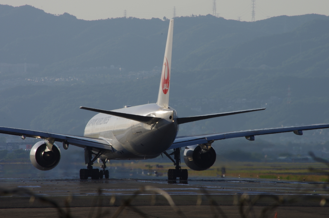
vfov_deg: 2.9
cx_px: 163
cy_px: 109
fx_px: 4277
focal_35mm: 469
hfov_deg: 4.4
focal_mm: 300
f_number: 22
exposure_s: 1/40
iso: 80
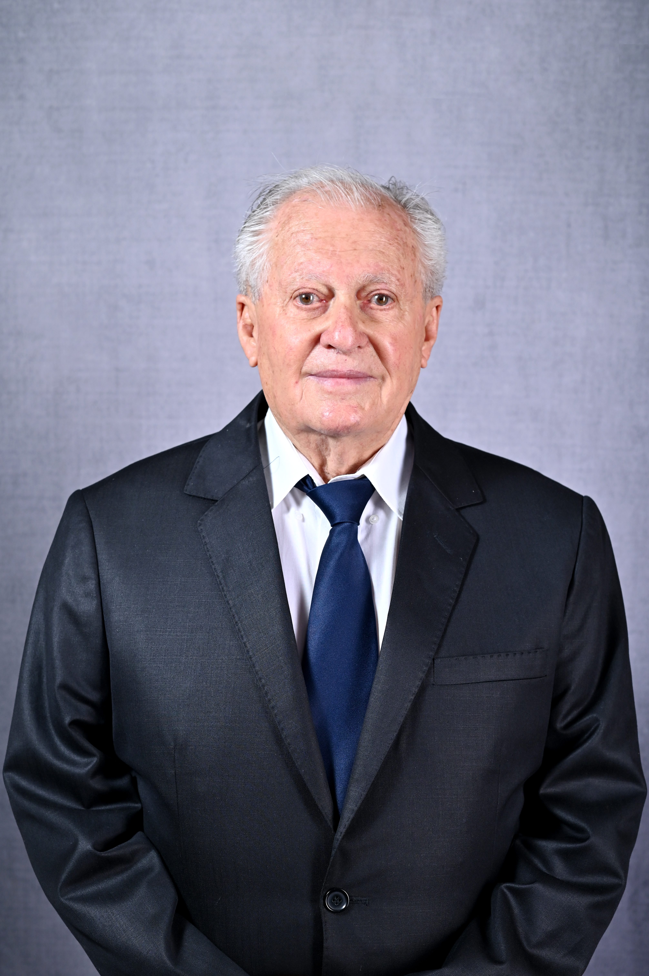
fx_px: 1354
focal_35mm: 50
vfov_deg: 39.6
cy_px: 488
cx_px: 324
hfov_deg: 27.0
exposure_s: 1/200
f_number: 5
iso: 400
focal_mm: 50
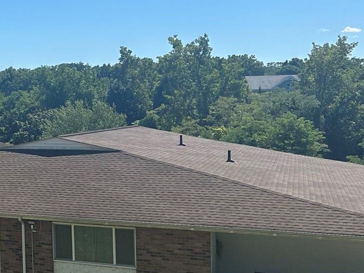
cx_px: -146
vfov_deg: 21.3
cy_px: 109
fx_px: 726
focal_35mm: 69
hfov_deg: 23.7
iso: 80
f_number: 1.78
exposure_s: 1/5263
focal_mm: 6.86
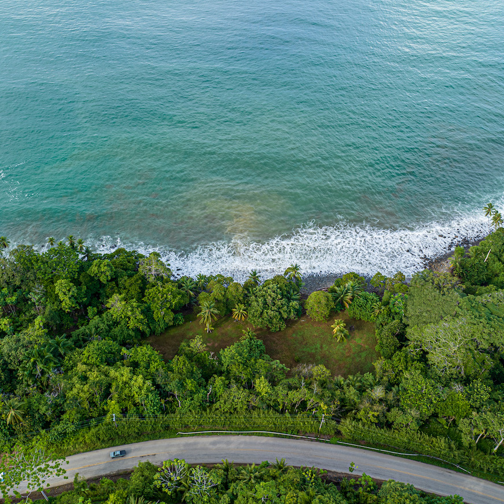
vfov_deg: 52.5
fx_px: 511
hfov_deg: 52.4
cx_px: 217
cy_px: 252
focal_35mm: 31
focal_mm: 12.29
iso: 100
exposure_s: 1/640
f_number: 2.8
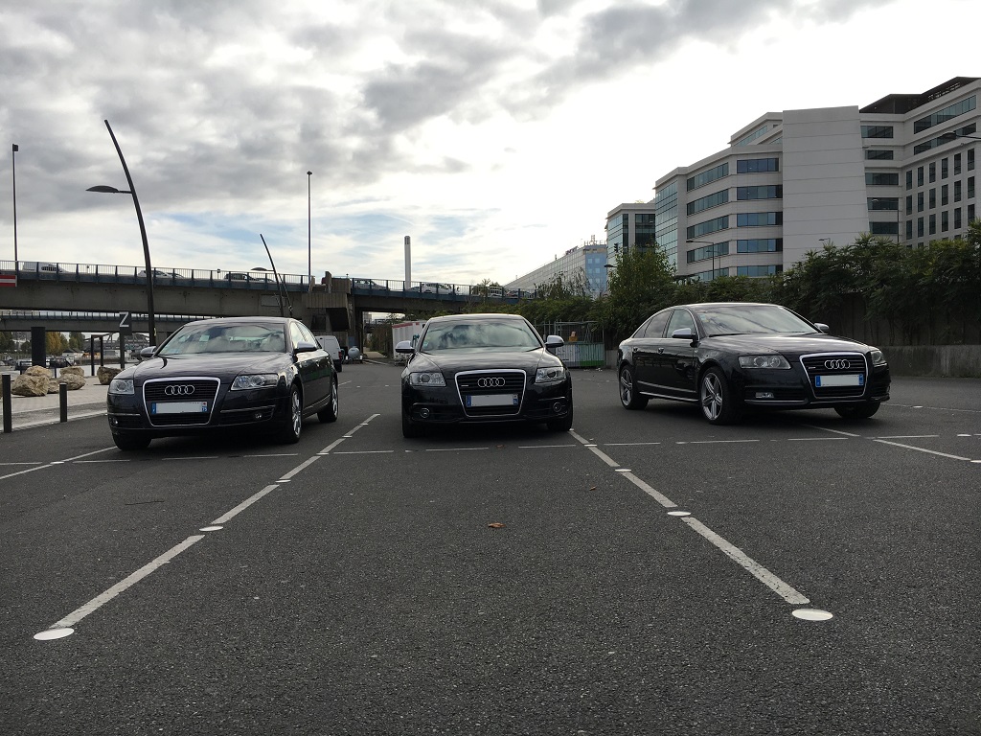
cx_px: 490
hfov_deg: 61.7
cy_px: 368
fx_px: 822
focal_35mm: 29
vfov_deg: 48.2
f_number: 2.2
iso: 25
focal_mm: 4.15
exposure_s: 1/1183
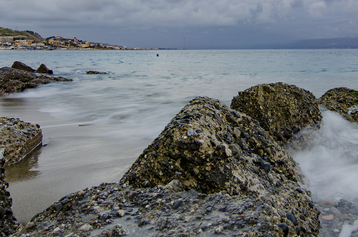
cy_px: 40
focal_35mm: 33
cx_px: 246
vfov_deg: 38.0
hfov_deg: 55.8
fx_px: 328
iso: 100
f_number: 11
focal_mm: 11
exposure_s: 1/3
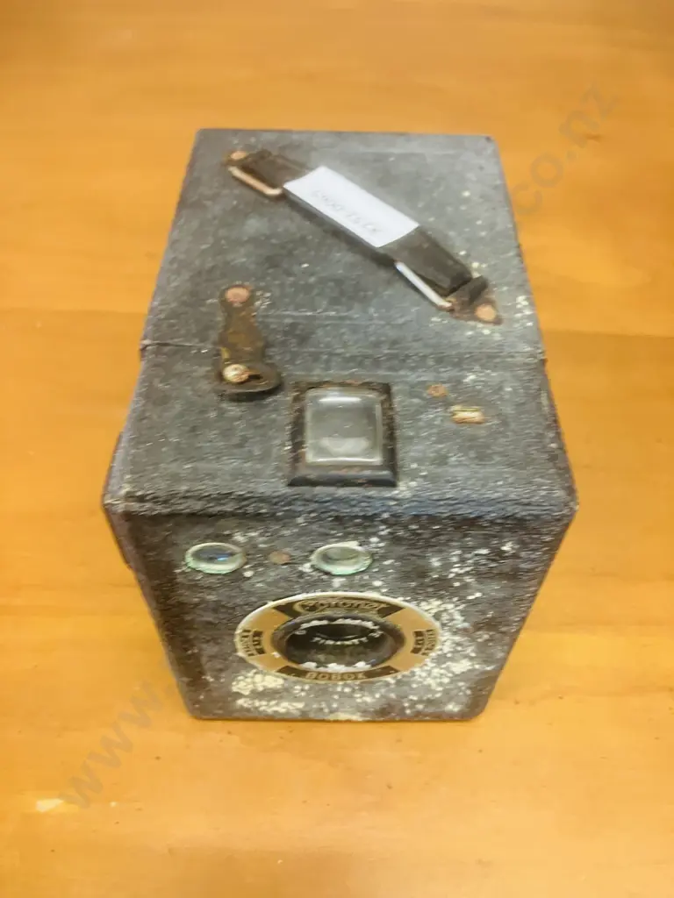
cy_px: 449
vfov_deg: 63.4
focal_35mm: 28
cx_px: 337
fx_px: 727
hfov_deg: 49.7
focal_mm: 3.99
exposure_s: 1/33
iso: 250
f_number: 1.8
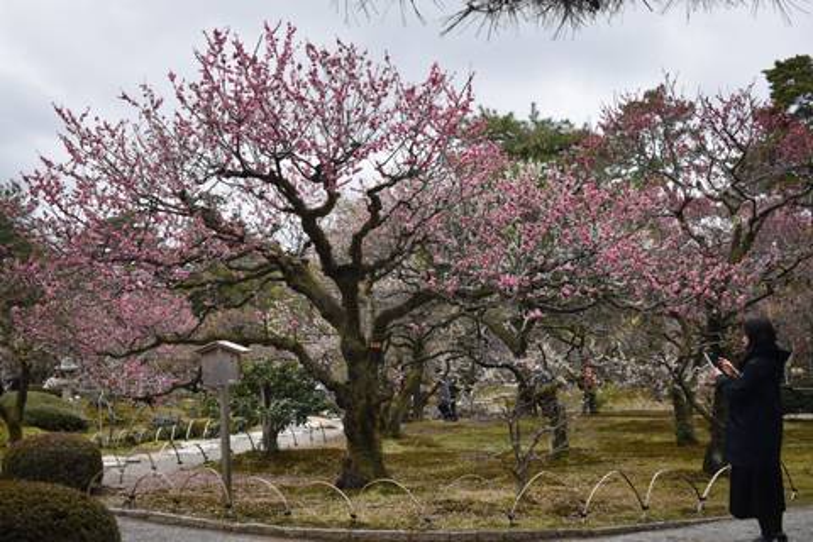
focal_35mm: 38
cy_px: 271
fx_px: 847
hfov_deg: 51.3
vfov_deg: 35.5
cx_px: 406
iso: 400
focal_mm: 25
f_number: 4.5
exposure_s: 1/1250
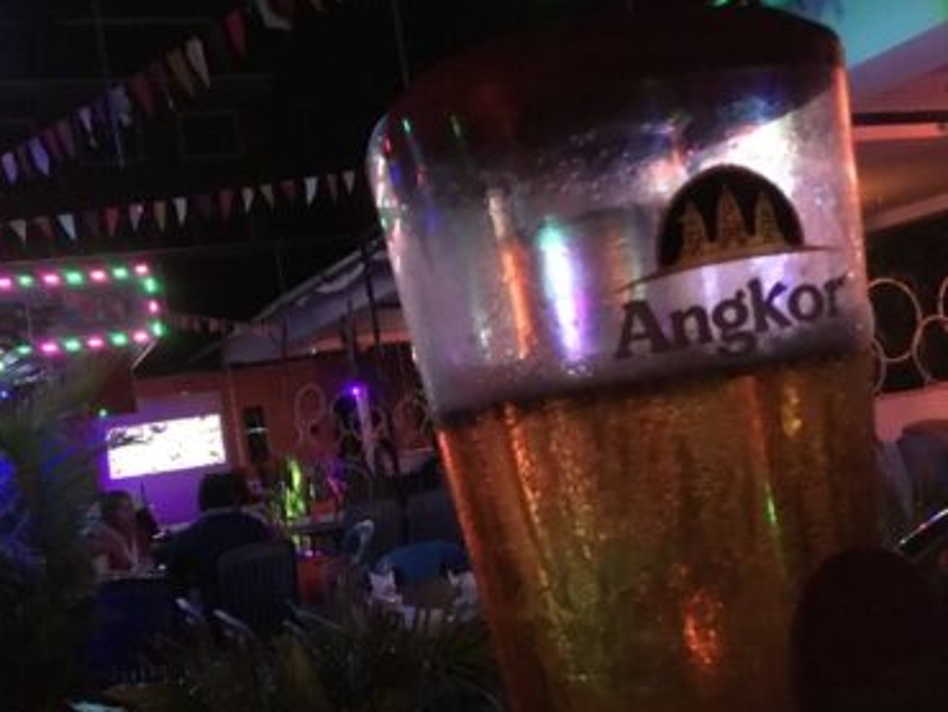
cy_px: 415
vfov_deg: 37.7
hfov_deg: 48.4
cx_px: 339
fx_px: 1041
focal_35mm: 38
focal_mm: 4.15
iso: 1600
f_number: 2.2
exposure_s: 1/17
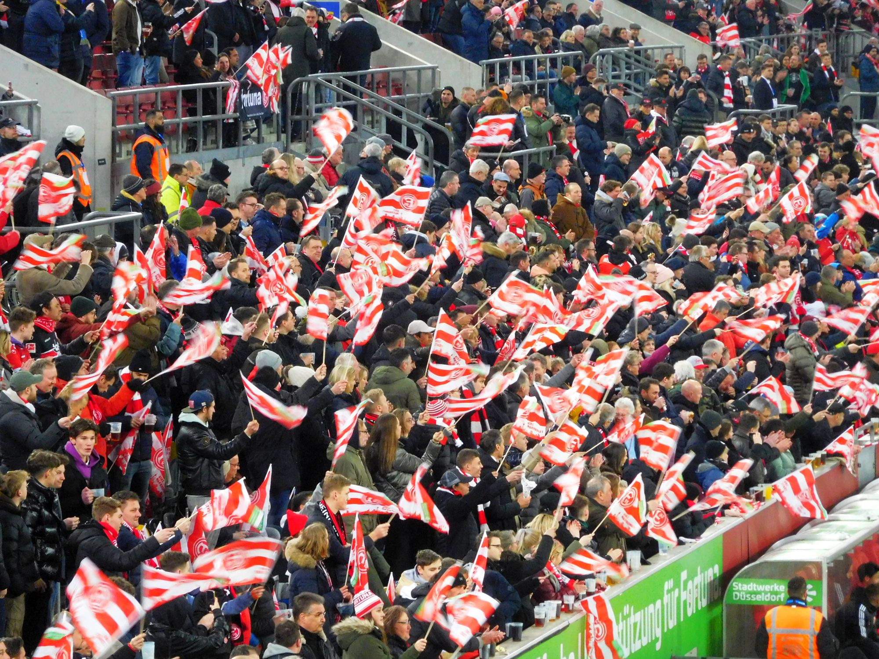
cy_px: 330
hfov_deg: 8.8
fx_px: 5713
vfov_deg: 6.6
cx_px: 440
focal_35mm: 225
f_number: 5.5
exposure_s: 1/40
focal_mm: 40.1
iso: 800
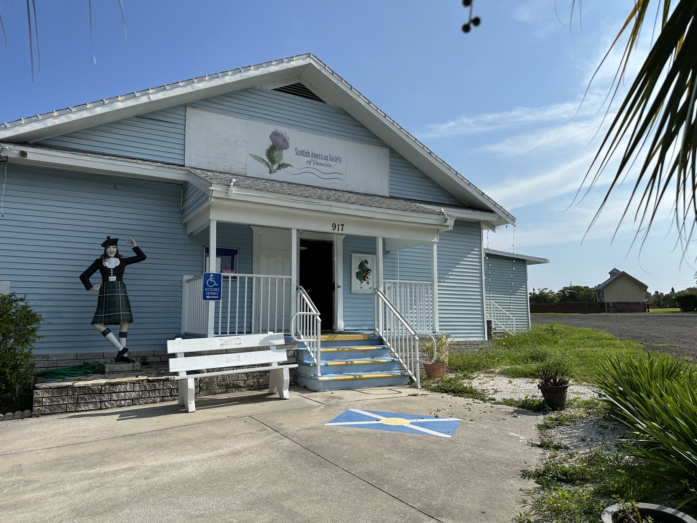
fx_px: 483
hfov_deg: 71.6
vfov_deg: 56.8
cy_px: 262
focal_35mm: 24
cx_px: 348
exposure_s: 1/7576
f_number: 1.78
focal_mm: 6.86
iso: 80
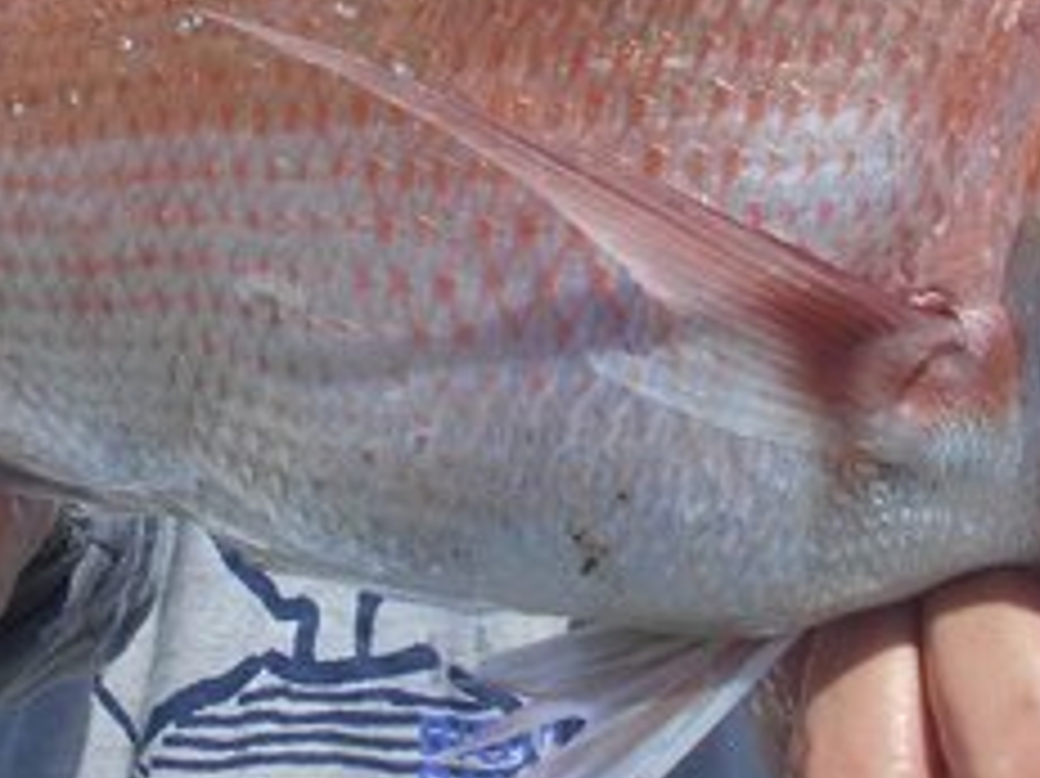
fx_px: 2162
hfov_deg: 26.9
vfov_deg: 19.4
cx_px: 342
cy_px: -112
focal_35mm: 72
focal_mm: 4.6
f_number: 3.2
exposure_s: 1/1000
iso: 80
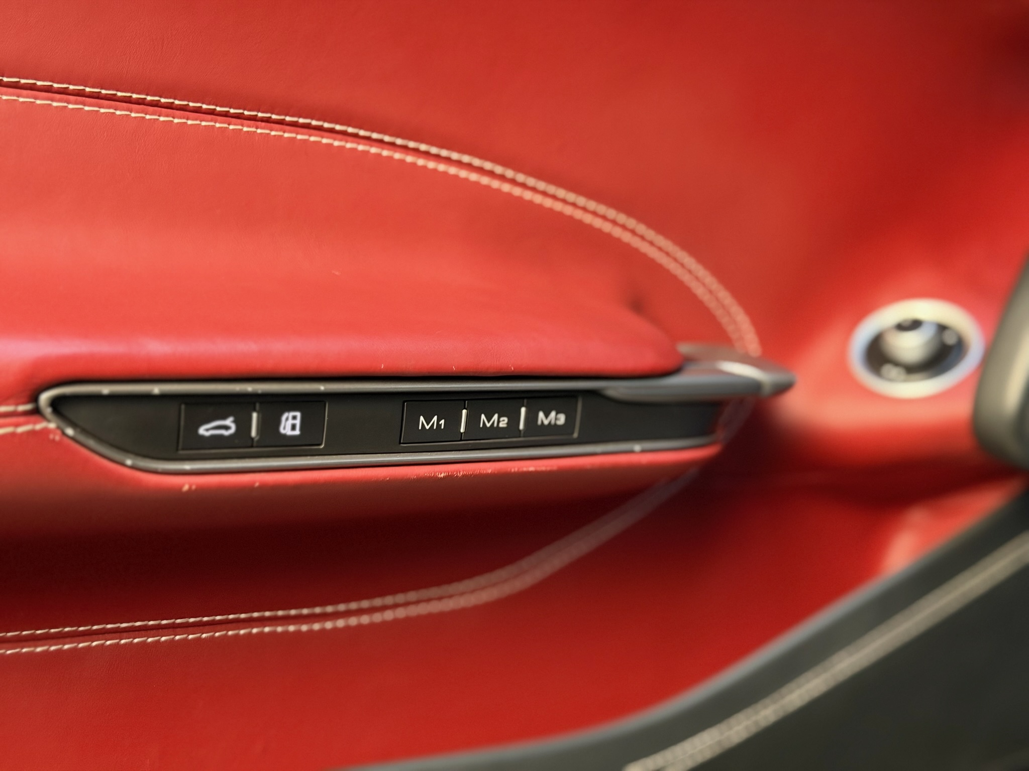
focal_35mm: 48
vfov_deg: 30.3
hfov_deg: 39.7
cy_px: 386
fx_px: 1427
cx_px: 514
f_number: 1.78
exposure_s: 1/33
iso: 500
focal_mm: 6.76
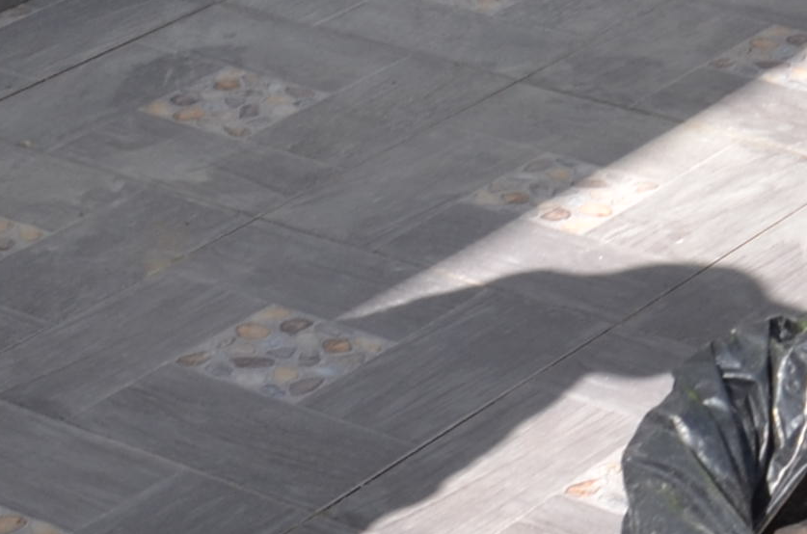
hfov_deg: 12.9
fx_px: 3556
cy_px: -419
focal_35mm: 159
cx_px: 437
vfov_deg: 8.3
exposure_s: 1/250
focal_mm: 18
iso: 100
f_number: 8
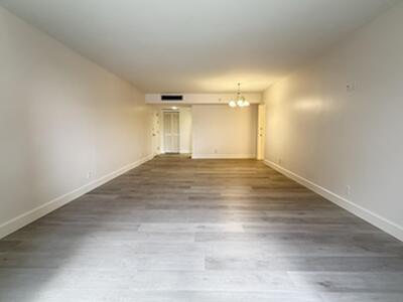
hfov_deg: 102.1
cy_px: 151
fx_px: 163
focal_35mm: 14
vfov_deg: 85.7
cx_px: 202
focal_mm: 2.22
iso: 500
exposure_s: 1/60
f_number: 2.2
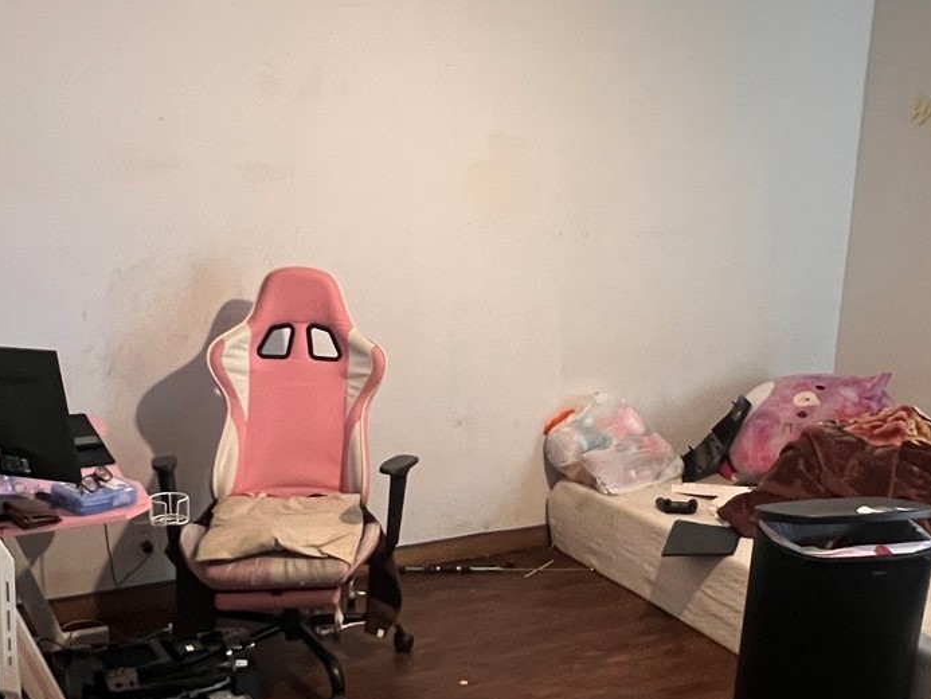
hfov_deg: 51.2
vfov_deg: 39.4
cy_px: 440
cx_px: 532
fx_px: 968
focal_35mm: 36
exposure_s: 1/60
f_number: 1.8
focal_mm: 1.57
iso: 640
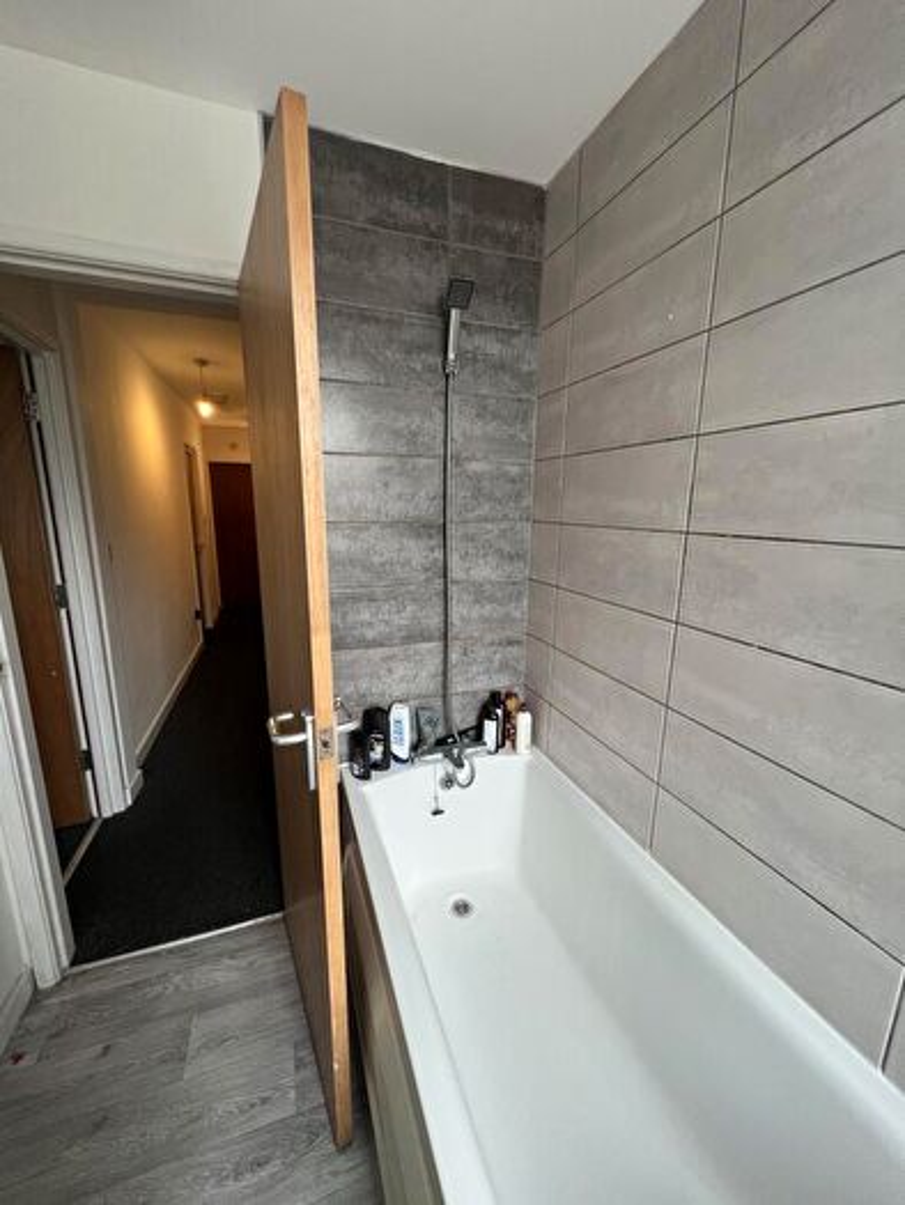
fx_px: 453
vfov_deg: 106.2
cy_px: 602
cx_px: 452
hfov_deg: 89.9
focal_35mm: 13
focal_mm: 1.57
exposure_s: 1/100
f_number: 1.8
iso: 125
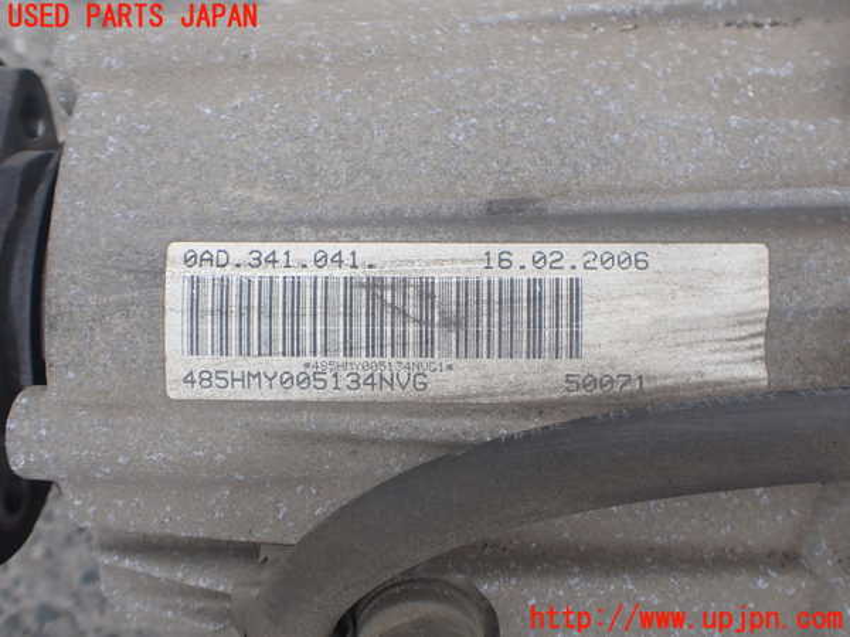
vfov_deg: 46.8
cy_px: 318
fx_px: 737
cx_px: 425
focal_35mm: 30
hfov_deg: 60.0
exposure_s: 1/160
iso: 100
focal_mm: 5.4
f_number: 3.2
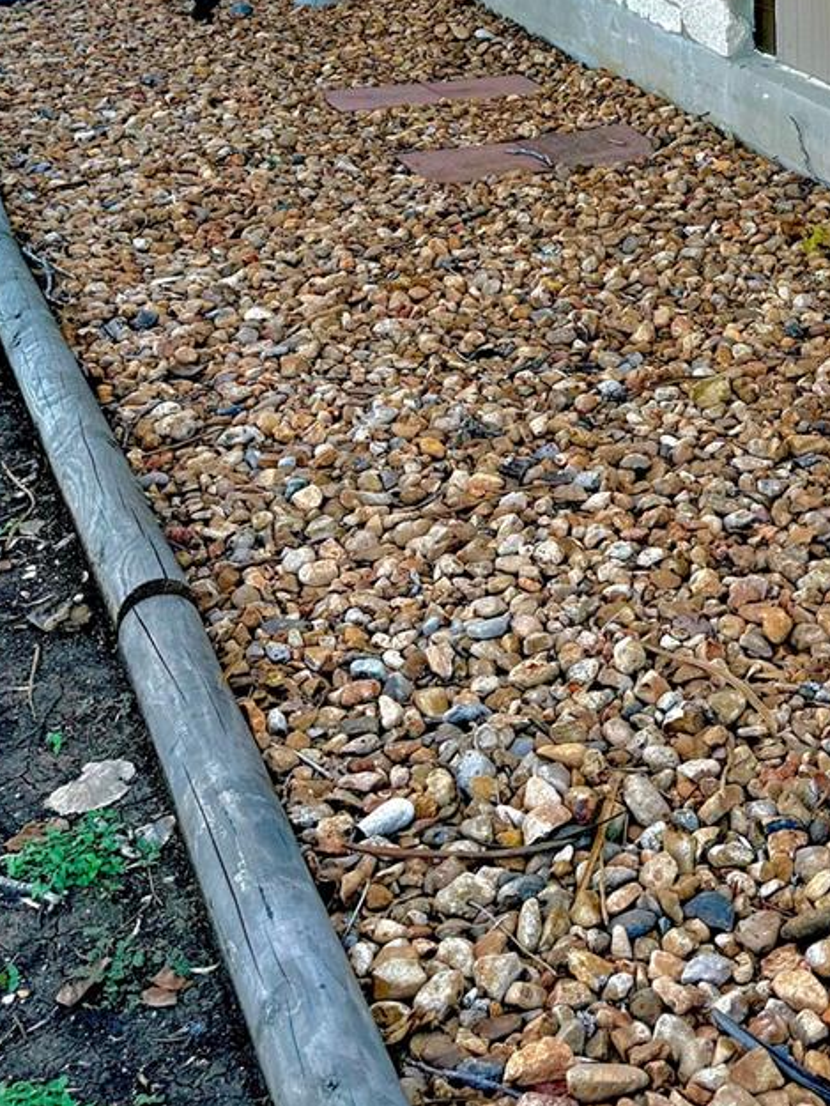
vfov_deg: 30.7
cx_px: 825
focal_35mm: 59
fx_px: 1886
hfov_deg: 23.8
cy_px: 41
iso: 100
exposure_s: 1/735
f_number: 1.78
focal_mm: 6.76
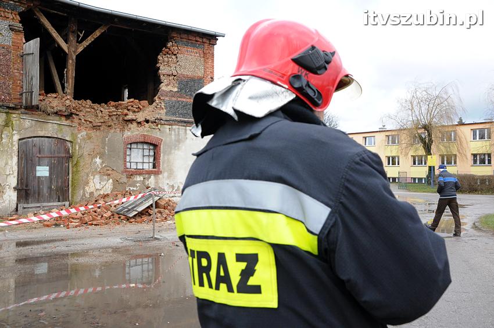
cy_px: 164
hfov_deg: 59.5
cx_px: 247
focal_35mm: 32
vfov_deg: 41.6
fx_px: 432
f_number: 8
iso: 1000
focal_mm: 21
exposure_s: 1/250
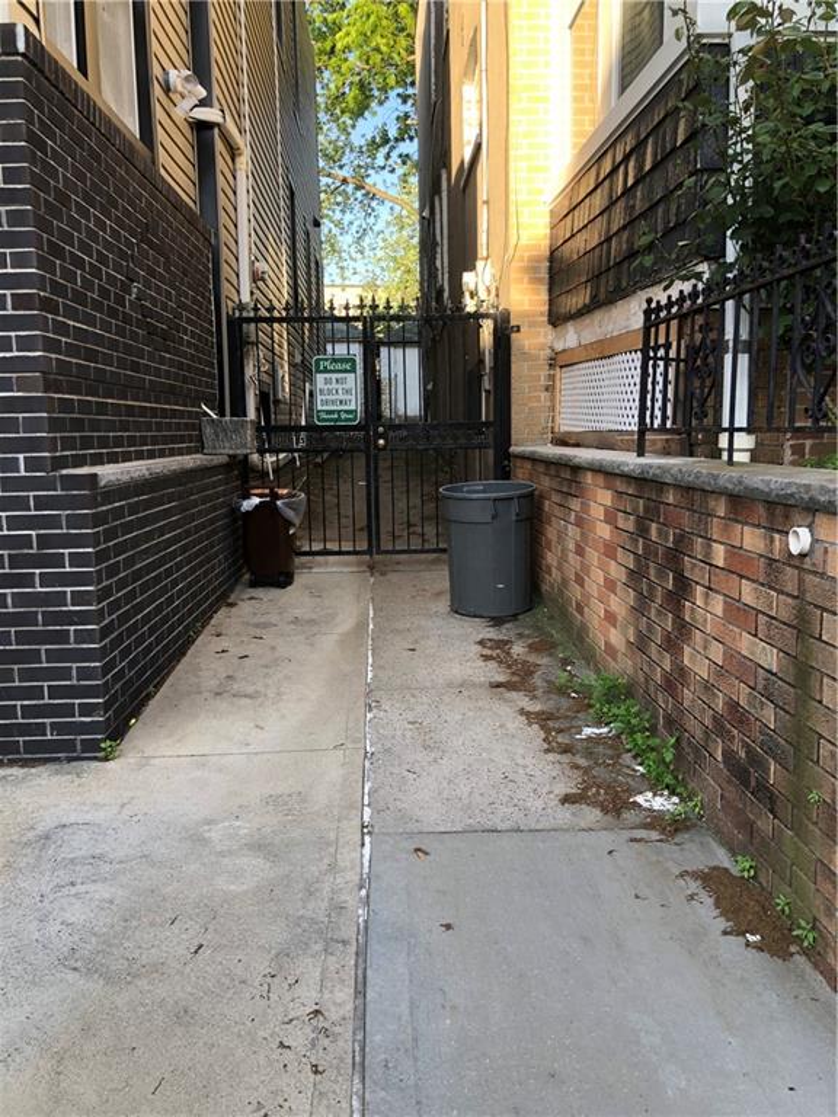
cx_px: 419
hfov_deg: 49.7
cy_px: 558
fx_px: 904
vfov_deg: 63.4
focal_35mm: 28
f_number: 1.8
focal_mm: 4
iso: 20
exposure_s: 1/120
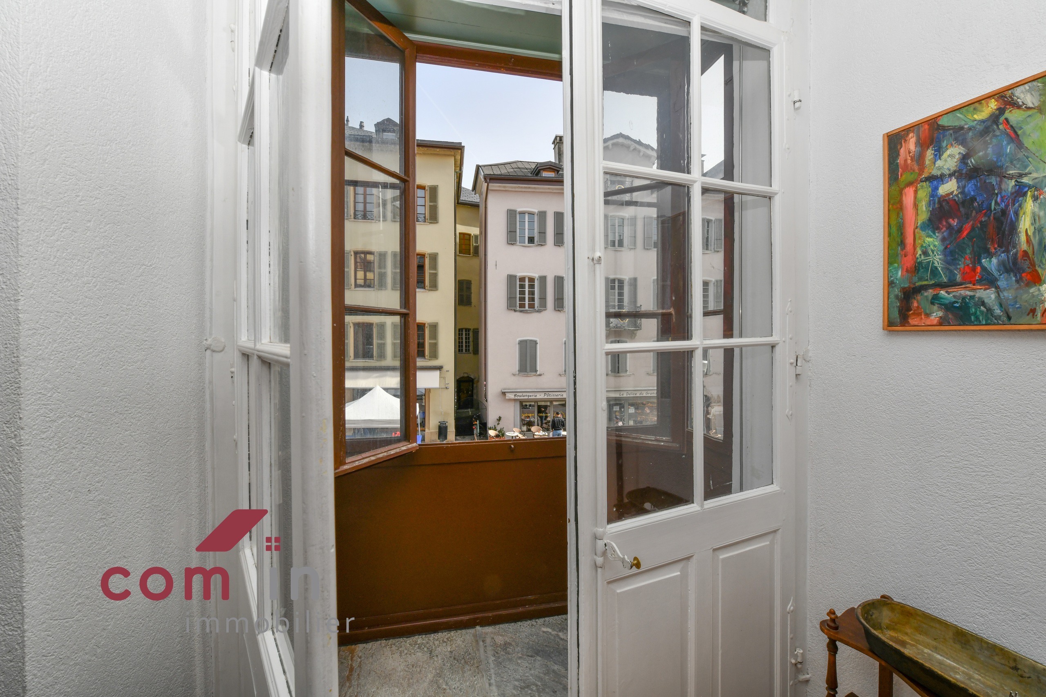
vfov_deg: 81.2
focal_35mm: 14
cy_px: 348
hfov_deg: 104.3
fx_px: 407
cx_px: 523
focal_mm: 14
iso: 250
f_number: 13
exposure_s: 1/250
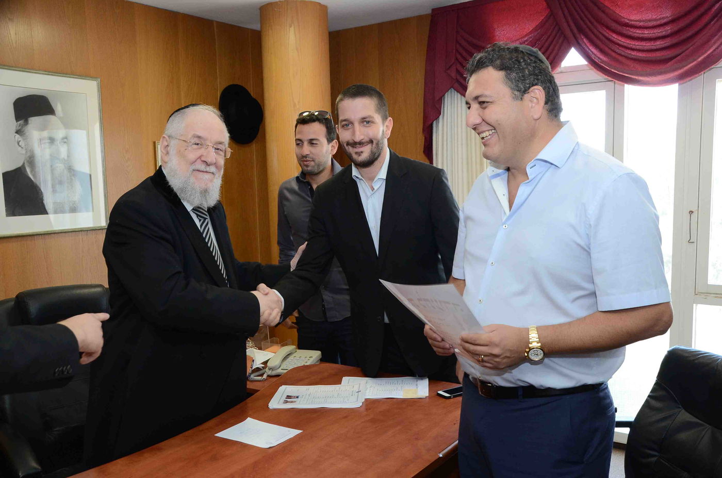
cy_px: 239
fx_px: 660
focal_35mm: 33
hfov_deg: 57.3
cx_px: 361
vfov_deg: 39.8
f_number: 5.6
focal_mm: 22
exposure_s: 1/60
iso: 800
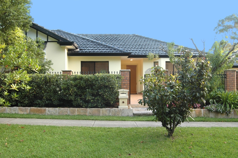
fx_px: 228
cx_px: 119
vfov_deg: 38.3
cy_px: 79
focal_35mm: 34
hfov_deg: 55.1
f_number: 11
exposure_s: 1/25
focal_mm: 23
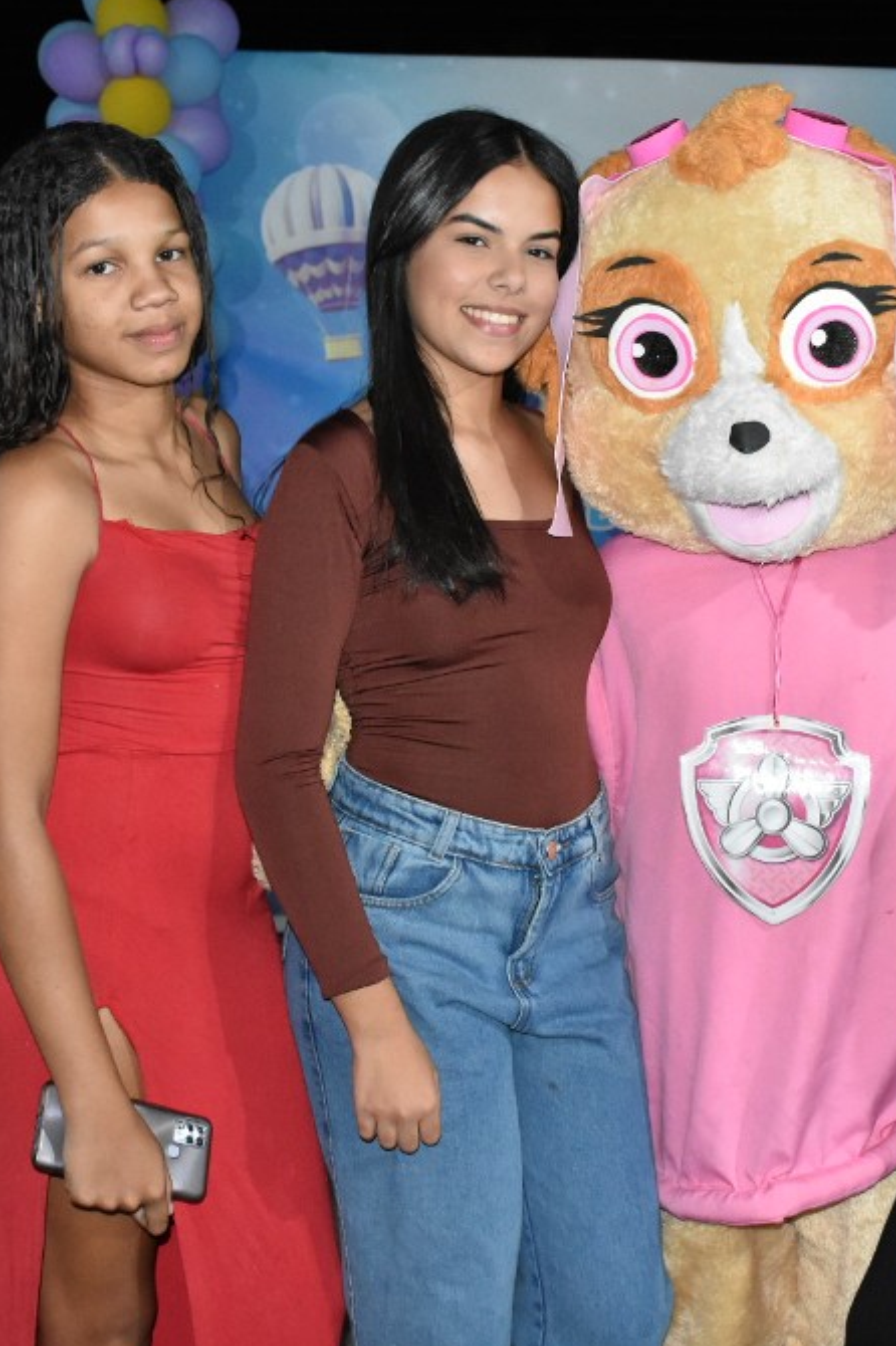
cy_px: 678
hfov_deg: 25.5
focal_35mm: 53
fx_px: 1972
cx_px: 605
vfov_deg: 37.7
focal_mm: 23
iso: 3200
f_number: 4.5
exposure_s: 1/100
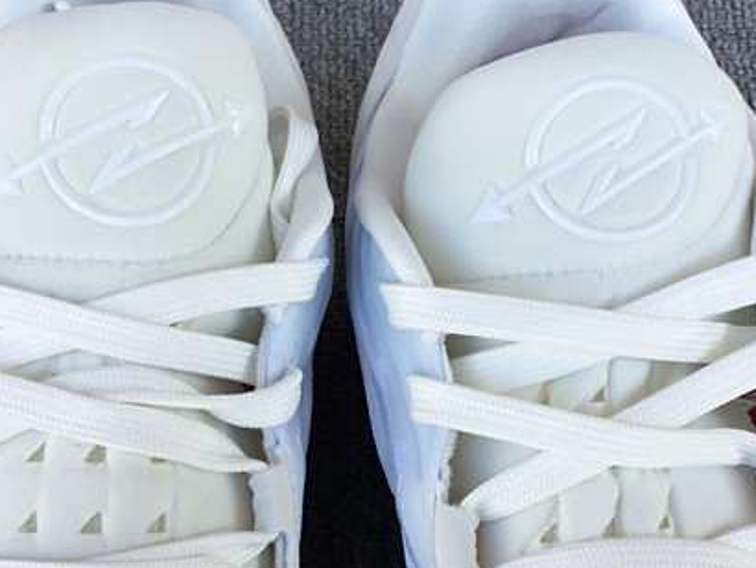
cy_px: 344
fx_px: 1486
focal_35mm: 68
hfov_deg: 28.5
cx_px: 380
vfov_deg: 21.6
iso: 25
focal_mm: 3.3
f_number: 2.4
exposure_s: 1/192
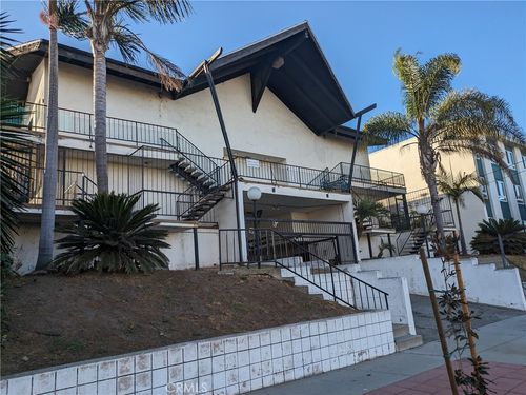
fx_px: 380
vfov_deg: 54.9
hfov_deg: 69.4
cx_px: 263
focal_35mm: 25
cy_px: 198
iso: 44
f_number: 1.89
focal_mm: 5.43
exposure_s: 1/1481
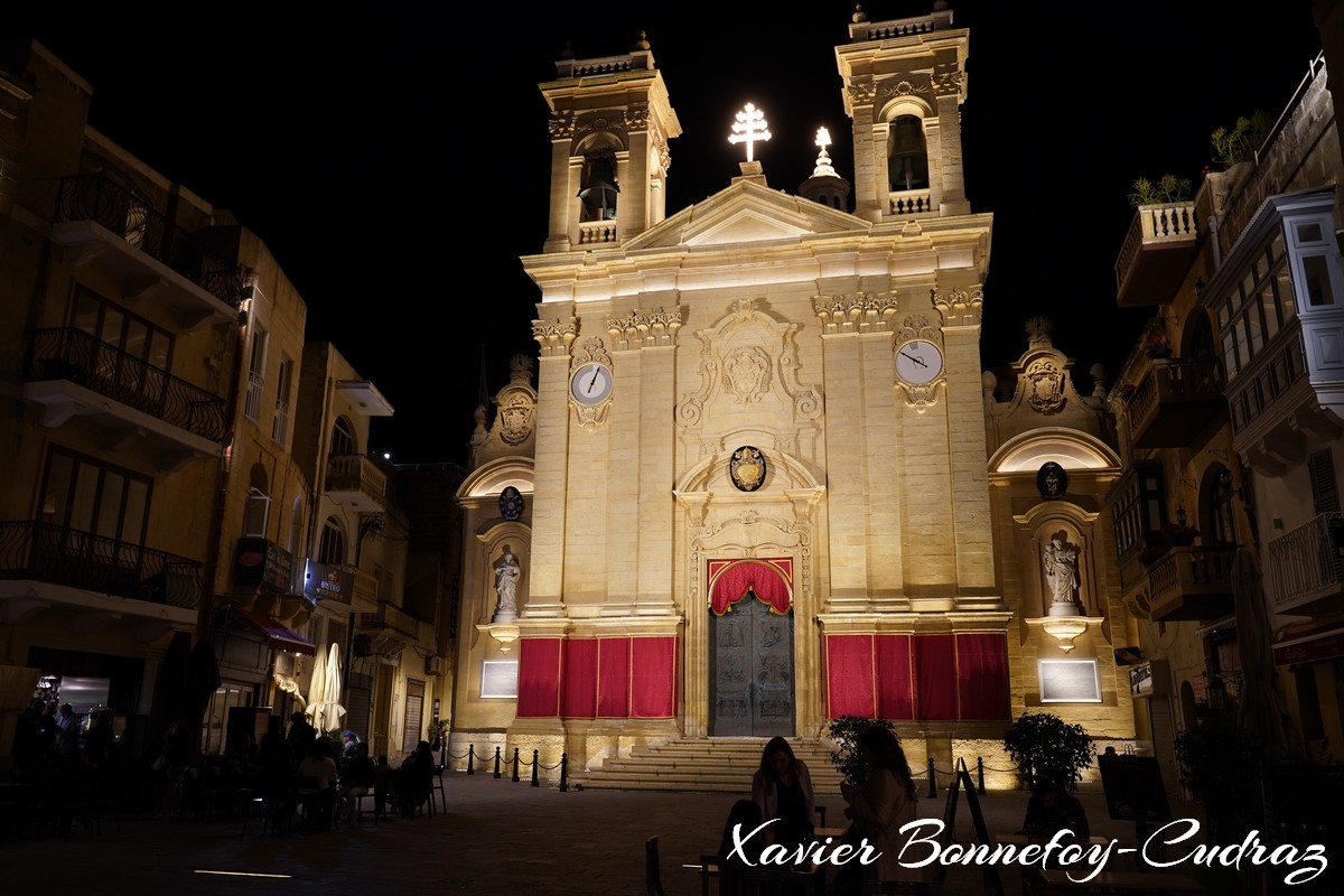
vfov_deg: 46.4
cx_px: 672
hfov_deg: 65.5
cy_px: 448
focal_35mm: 28
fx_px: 1045
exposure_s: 1/30
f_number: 4.5
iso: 800
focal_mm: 28
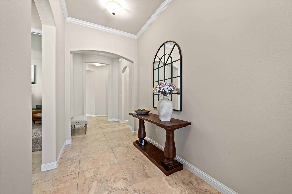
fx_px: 113
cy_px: 97
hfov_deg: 104.3
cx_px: 146
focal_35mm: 14
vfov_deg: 81.1
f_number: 14
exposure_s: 2.5
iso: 200
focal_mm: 14
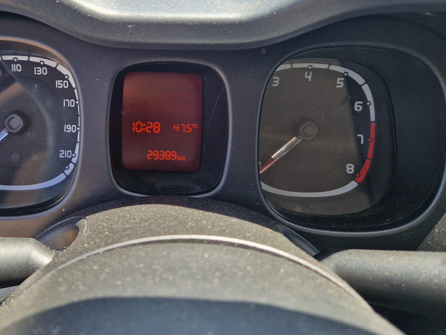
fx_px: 438
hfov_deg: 52.4
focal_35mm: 34
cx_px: 132
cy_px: 114
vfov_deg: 41.3
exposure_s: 1/209
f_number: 1.8
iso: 50
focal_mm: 5.4
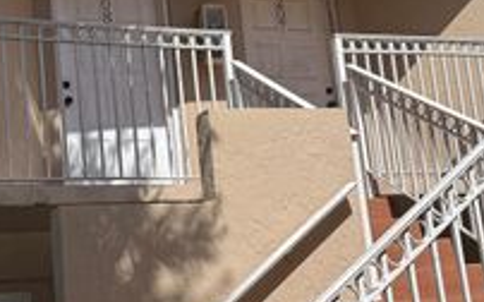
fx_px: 831
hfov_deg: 32.1
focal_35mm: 63
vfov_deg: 20.6
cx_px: 139
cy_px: 167
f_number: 1.78
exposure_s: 1/7092
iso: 80
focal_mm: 6.76
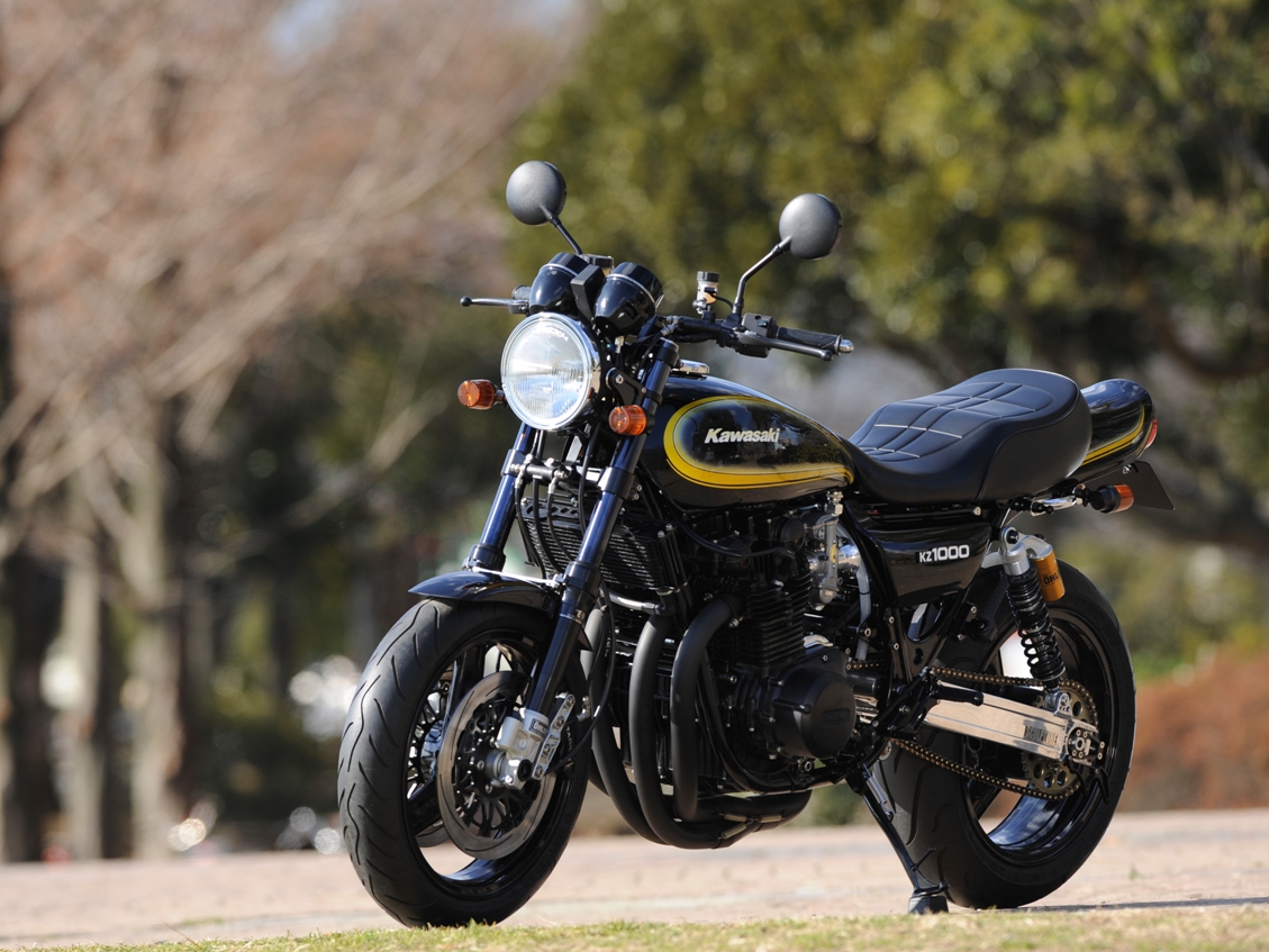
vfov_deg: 4.6
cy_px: 477
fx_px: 11952
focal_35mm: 326
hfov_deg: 6.1
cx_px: 573
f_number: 5.6
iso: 200
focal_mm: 300
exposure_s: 1/800
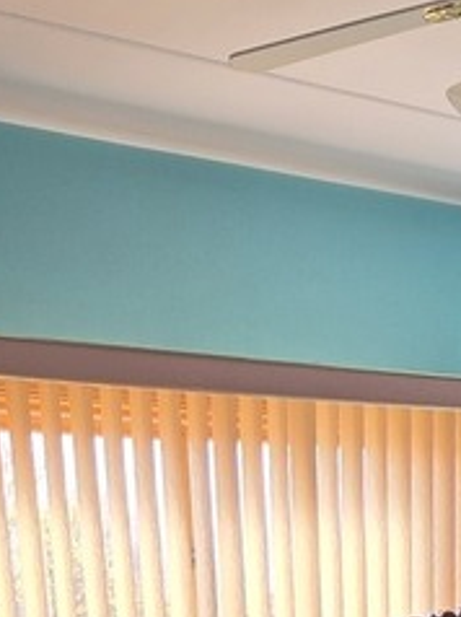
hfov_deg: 24.5
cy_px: 967
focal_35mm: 59
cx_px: 350
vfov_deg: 24.2
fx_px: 1050
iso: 50
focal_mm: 2.2
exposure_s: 1/120
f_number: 1.9
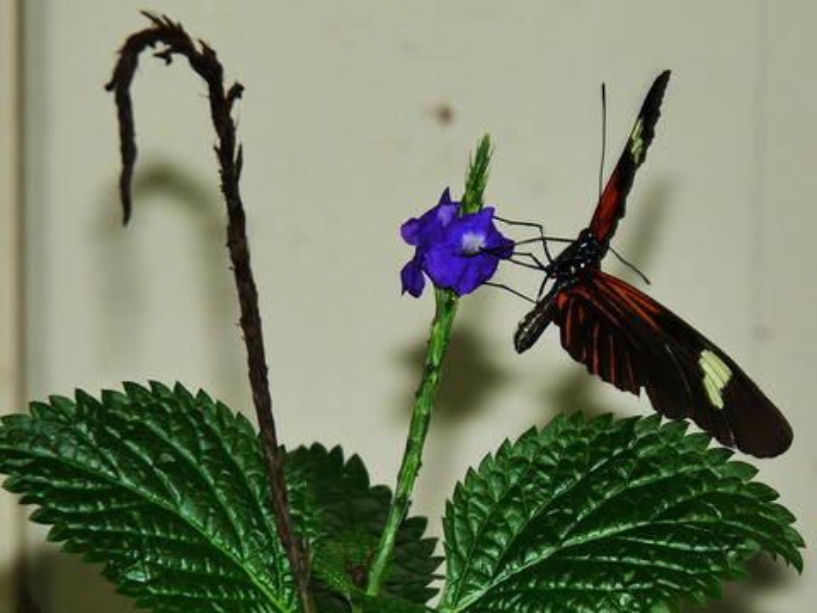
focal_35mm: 300
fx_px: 7081
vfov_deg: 5.0
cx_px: 408
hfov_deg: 6.6
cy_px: 306
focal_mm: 150
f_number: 5.6
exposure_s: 1/60
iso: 200
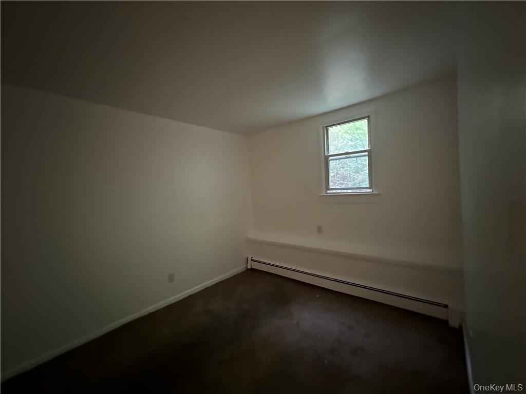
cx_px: 263
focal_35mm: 14
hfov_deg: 102.1
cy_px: 197
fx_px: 213
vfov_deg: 85.7
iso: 1250
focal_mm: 2.22
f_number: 2.2
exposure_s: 1/30
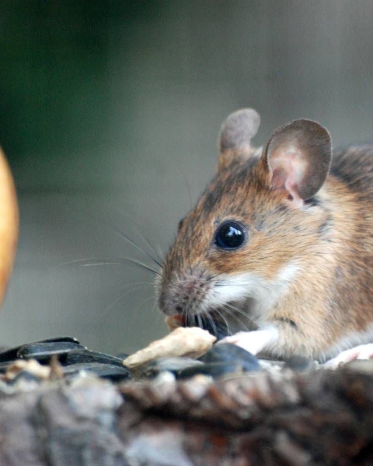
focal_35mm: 633
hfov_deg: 2.4
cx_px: 311
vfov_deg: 3.1
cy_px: 233
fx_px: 8736
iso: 1000
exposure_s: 1/80
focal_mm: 300
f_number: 5.6
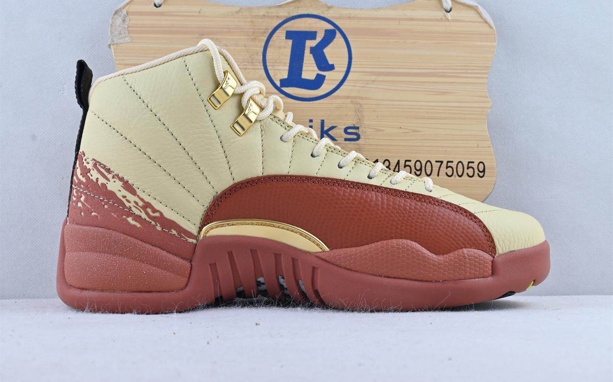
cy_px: 194
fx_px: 806
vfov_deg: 26.7
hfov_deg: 41.6
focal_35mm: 48
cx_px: 306
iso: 100
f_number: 10
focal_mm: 31.5
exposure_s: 1/15
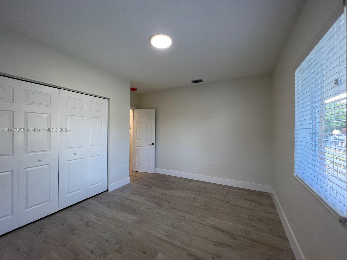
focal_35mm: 13
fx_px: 130
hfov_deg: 106.2
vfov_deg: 89.9
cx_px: 174
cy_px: 130
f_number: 1.8
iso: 100
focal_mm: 1.57
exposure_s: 1/120
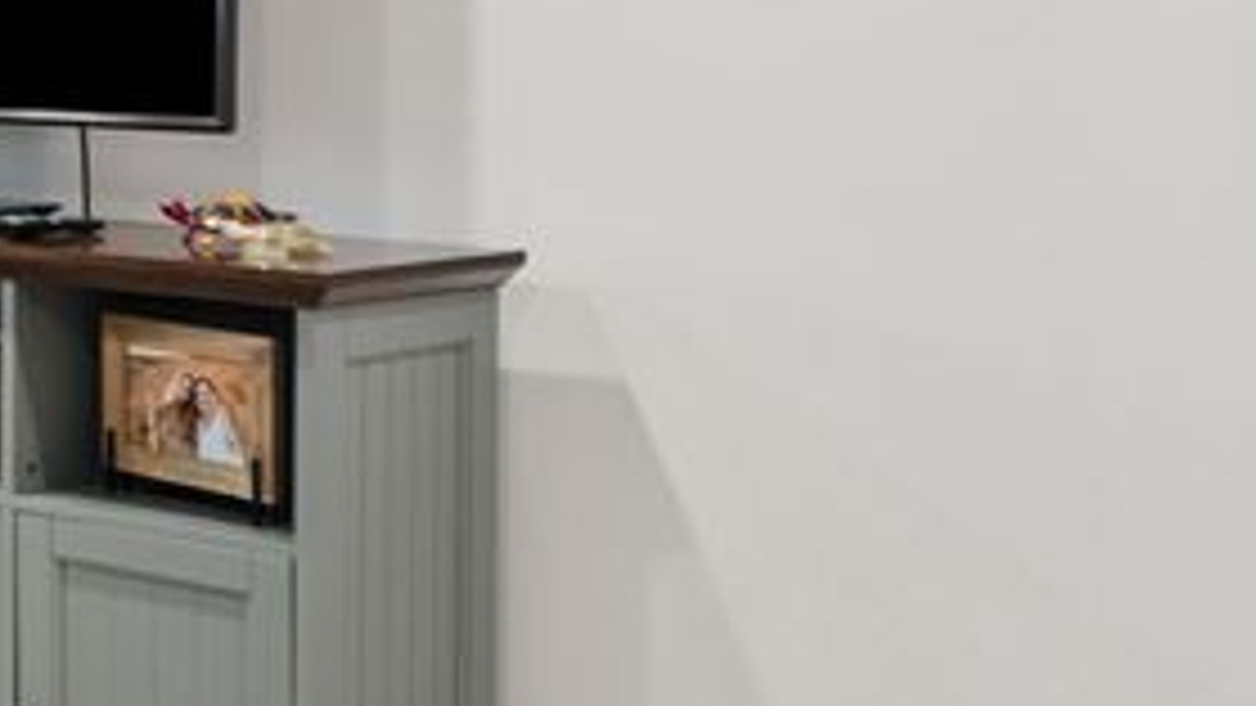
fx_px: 2565
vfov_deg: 15.4
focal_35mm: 77
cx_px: -1324
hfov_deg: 17.9
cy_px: 20
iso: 400
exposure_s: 1/3.33
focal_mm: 16
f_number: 10
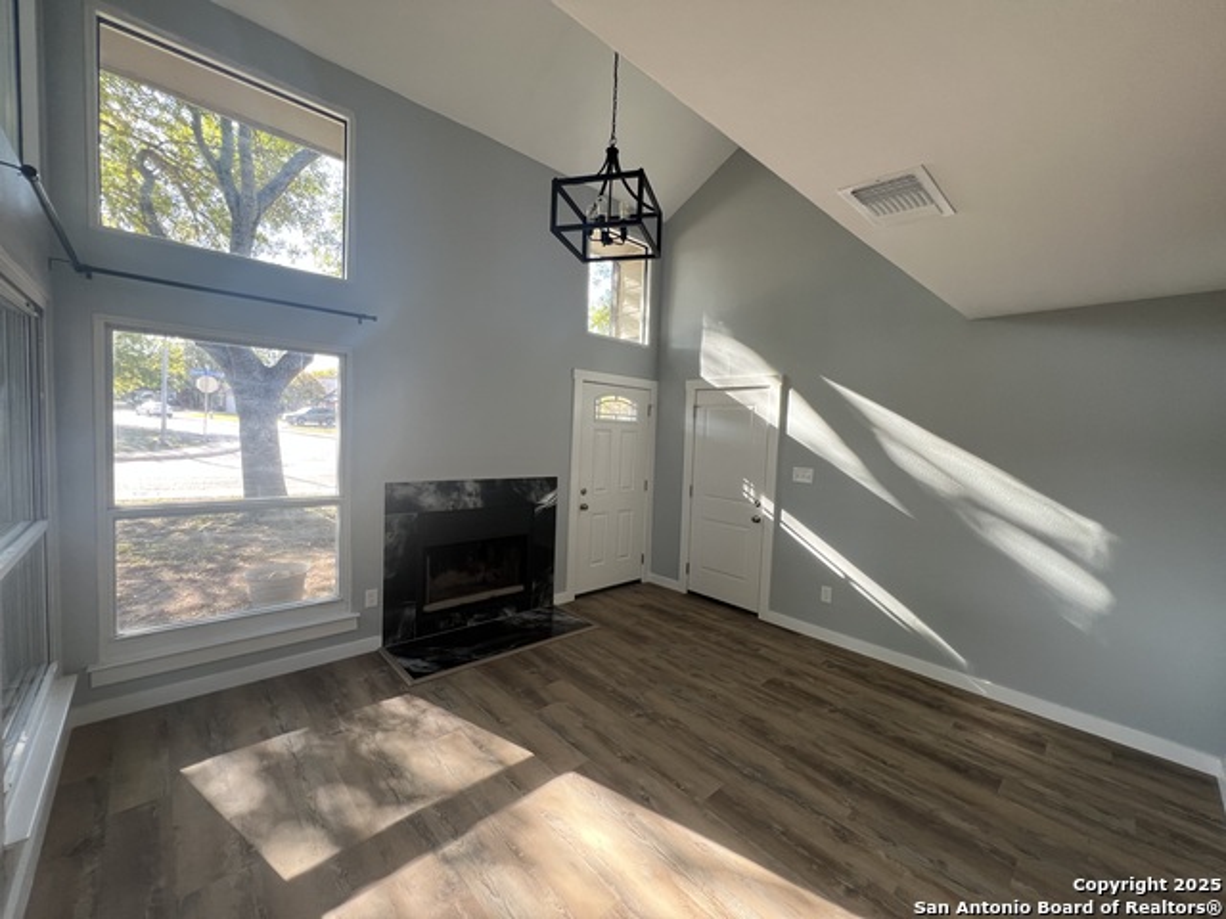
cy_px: 460
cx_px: 613
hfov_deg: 106.2
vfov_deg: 89.9
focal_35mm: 13
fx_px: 460
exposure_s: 1/99
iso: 125
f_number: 1.8
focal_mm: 1.57
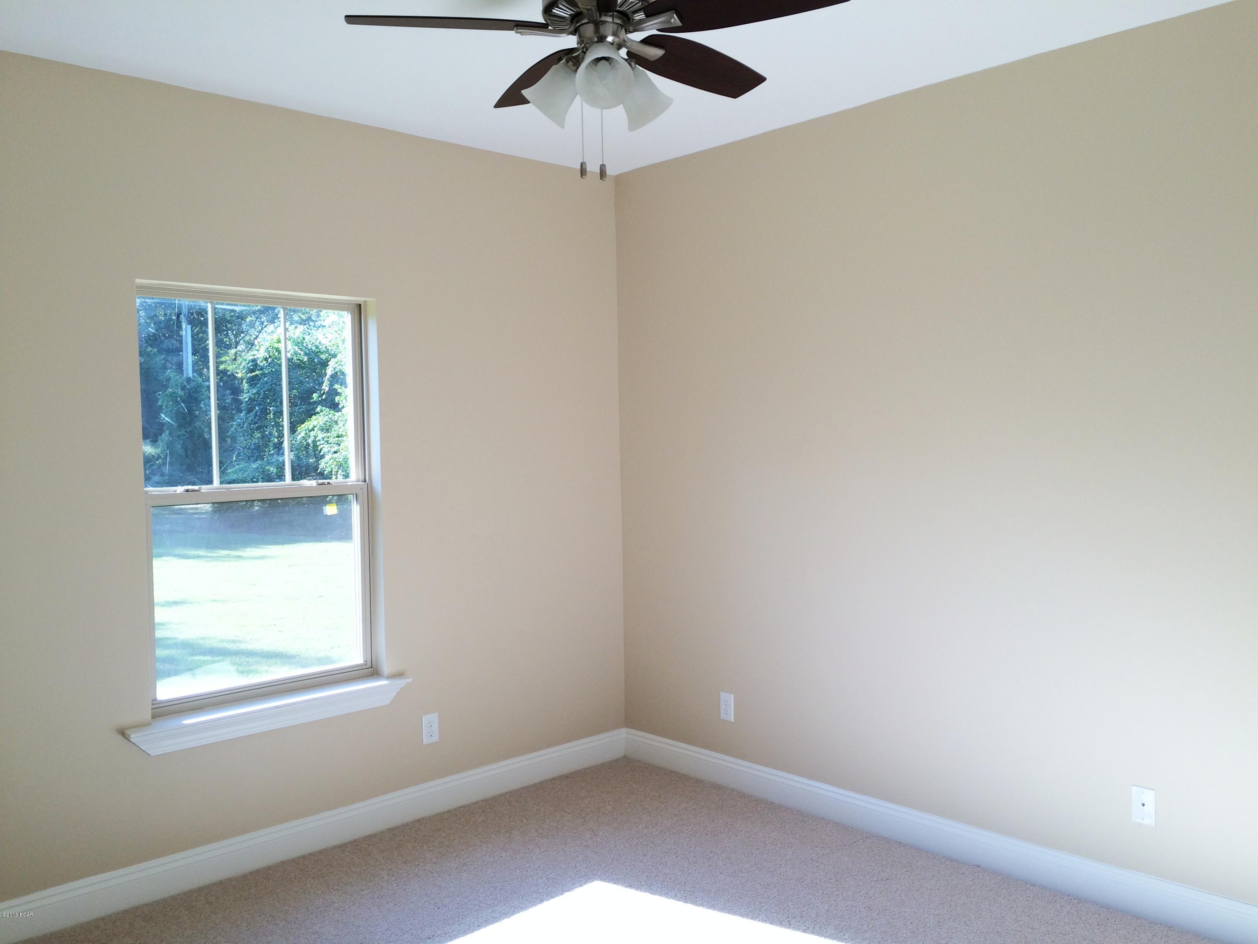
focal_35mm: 29
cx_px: 629
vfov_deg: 48.2
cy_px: 472
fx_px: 1054
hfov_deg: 61.7
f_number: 2.2
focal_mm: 4.15
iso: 32
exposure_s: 1/158
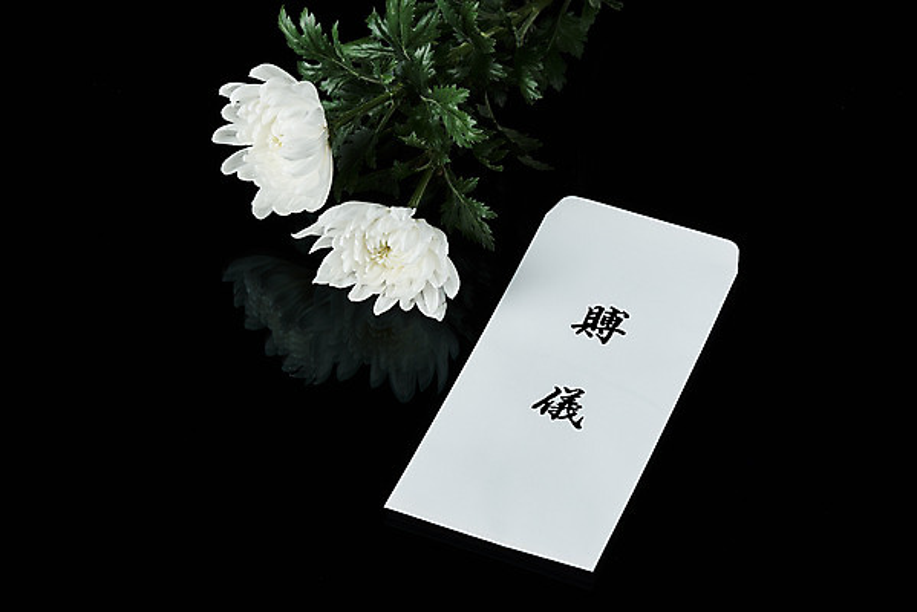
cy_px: 306
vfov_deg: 13.1
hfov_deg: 19.4
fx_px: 2676
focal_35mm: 105
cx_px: 458
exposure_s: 1/125
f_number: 11
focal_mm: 105
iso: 100
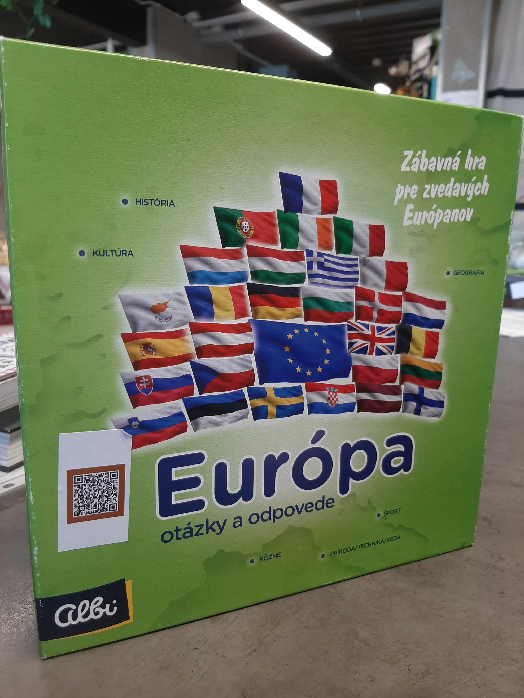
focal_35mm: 26
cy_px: 349
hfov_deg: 53.1
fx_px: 525
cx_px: 262
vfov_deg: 67.3
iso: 80
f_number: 1.7
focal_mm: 3.93
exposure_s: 1/50
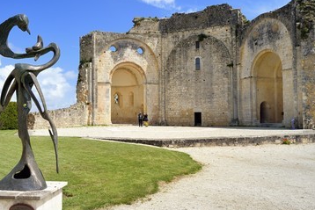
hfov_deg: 55.7
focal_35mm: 34
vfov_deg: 38.9
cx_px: 143
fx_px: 298
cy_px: 98
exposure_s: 1/640
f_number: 8
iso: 200
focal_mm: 29
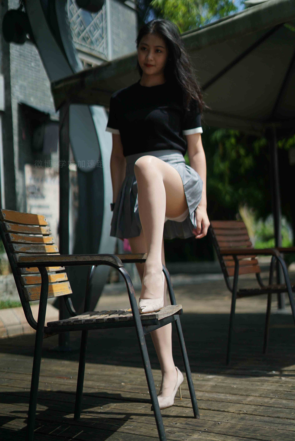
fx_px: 614
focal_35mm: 50
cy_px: 220
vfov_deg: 39.6
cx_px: 148
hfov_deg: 27.0
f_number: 1.8
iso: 200
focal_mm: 50
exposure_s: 1/8000
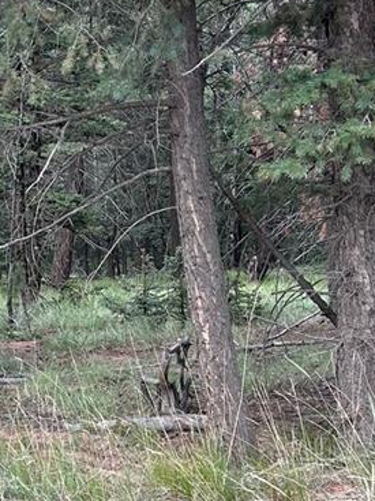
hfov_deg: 17.3
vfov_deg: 23.0
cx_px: 134
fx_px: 1228
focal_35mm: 85
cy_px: 231
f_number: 1.5
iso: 50
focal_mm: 5.7
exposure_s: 1/448
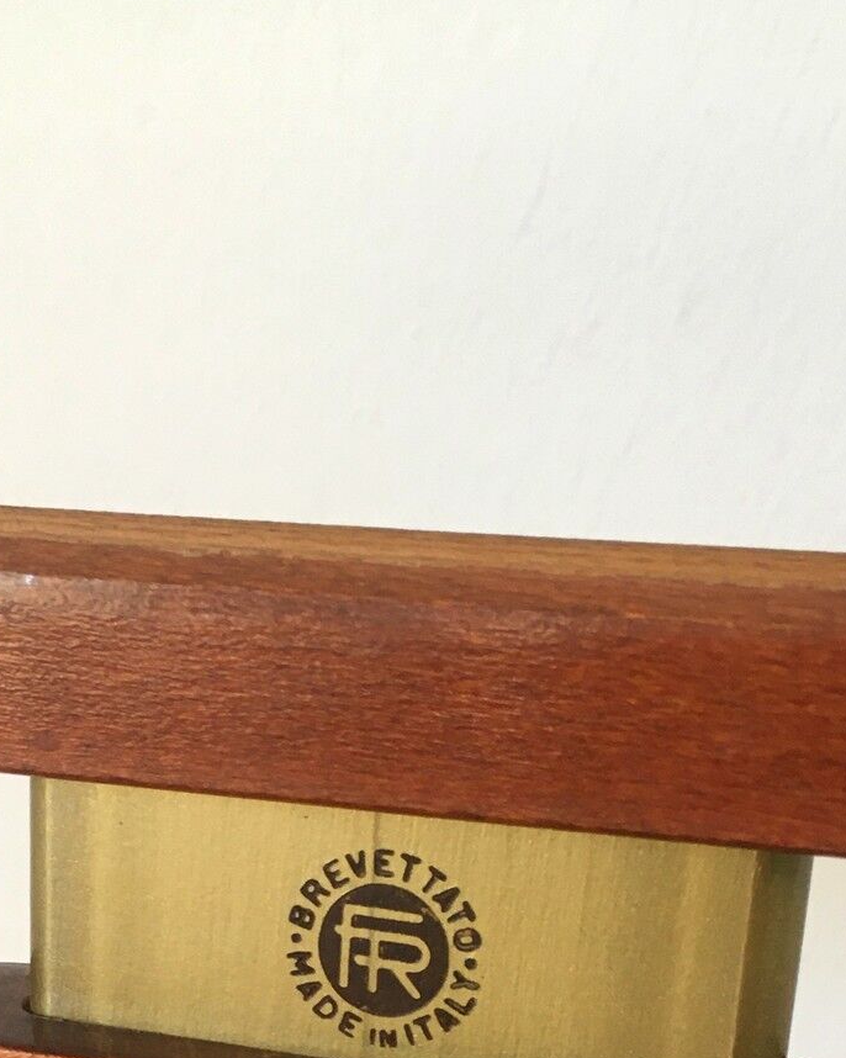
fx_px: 2066
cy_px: 1095
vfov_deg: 26.9
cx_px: 318
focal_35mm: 66
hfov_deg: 23.1
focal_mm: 4.15
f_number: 2.2
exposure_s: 1/33
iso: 100
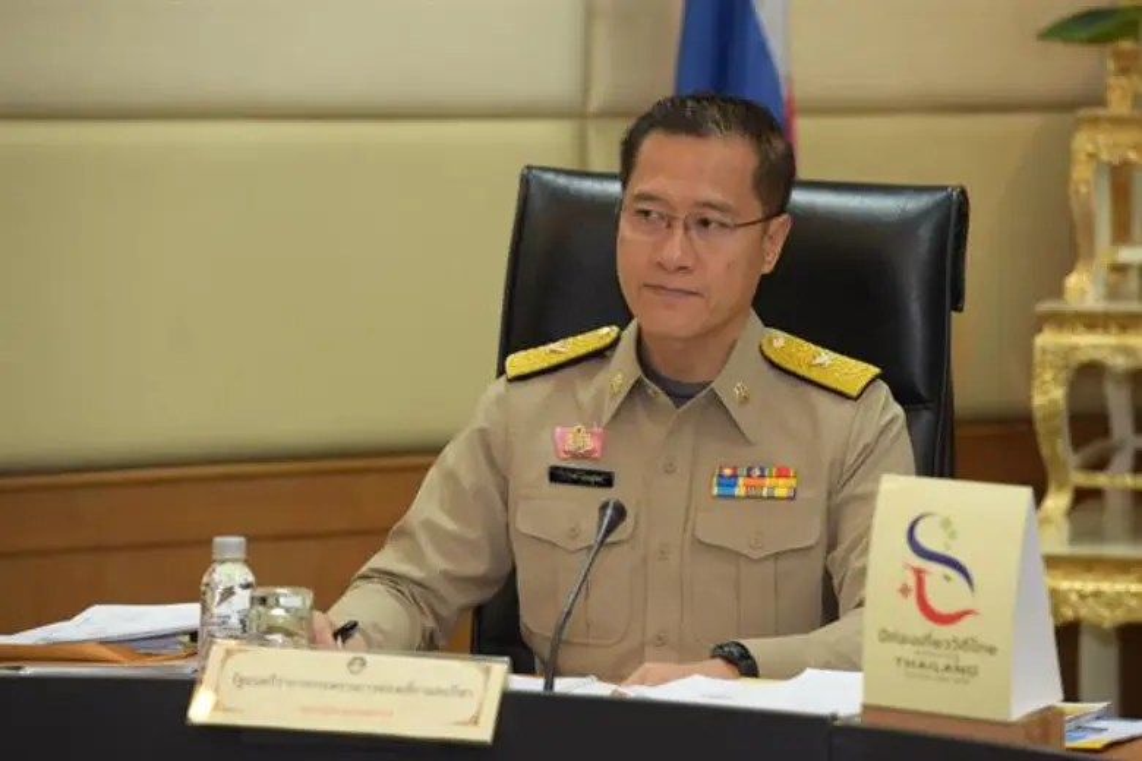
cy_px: 380
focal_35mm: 165
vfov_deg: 8.3
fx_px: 5234
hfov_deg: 12.5
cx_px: 571
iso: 1600
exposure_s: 1/200
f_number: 4.5
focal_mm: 165
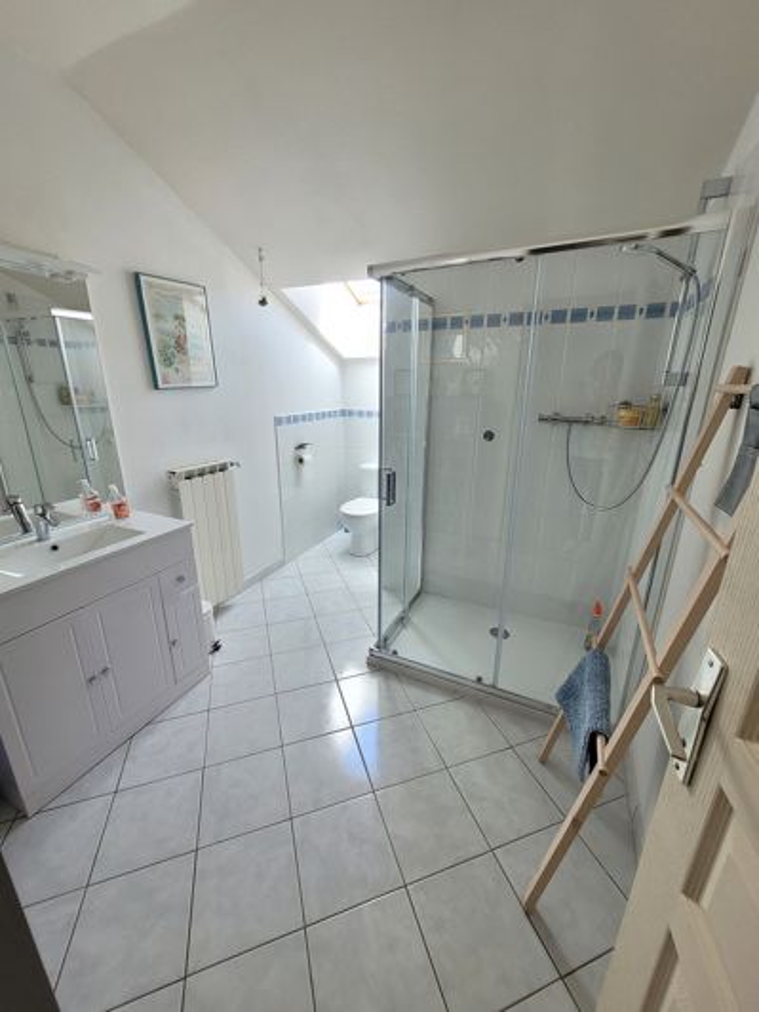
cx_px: 380
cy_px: 506
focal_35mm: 13
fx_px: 380
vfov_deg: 106.2
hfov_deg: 89.9
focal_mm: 1.74
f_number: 2.2
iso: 100
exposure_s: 1/50
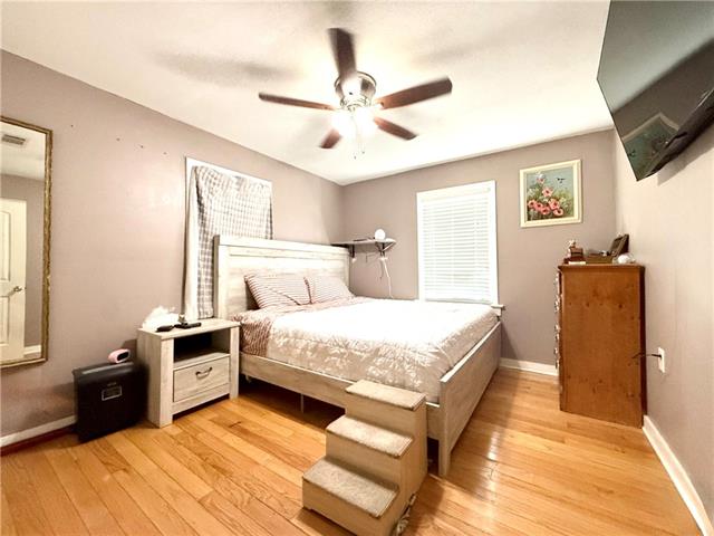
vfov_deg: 85.7
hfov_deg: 102.1
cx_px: 357
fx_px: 289
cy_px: 268
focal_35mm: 14
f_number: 2.2
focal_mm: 2.22
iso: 500
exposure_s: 1/120
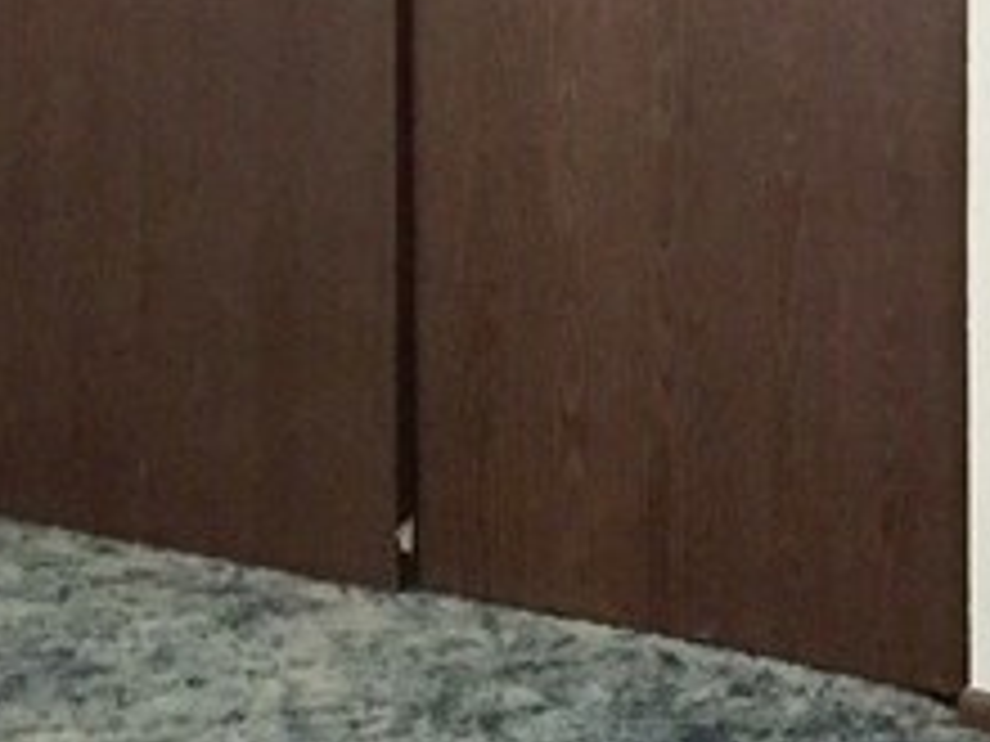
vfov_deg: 10.6
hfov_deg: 14.6
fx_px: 3861
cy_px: -405
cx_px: 526
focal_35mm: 135
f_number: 2.2
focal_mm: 4.15
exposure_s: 1/30
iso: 250
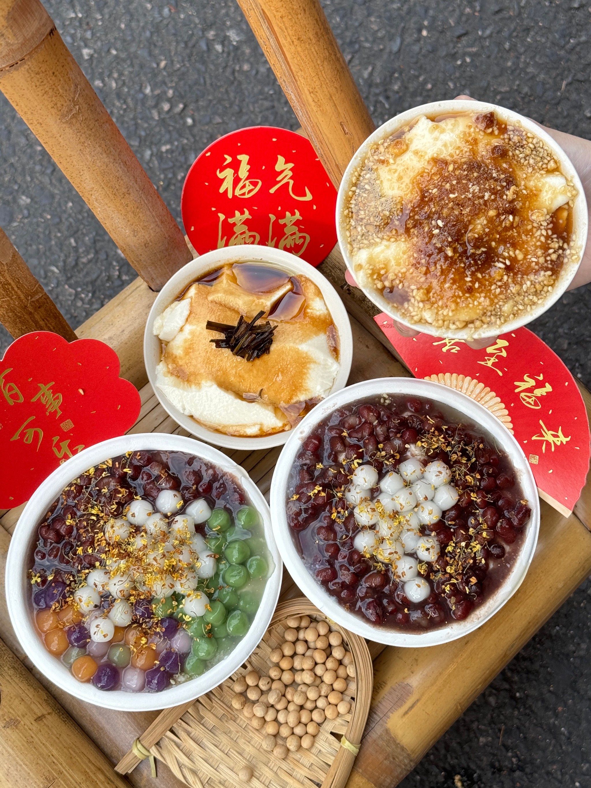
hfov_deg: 30.3
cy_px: 394
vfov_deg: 39.7
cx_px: 296
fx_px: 1093
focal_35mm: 48
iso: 64
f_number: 1.78
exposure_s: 1/379
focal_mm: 6.76
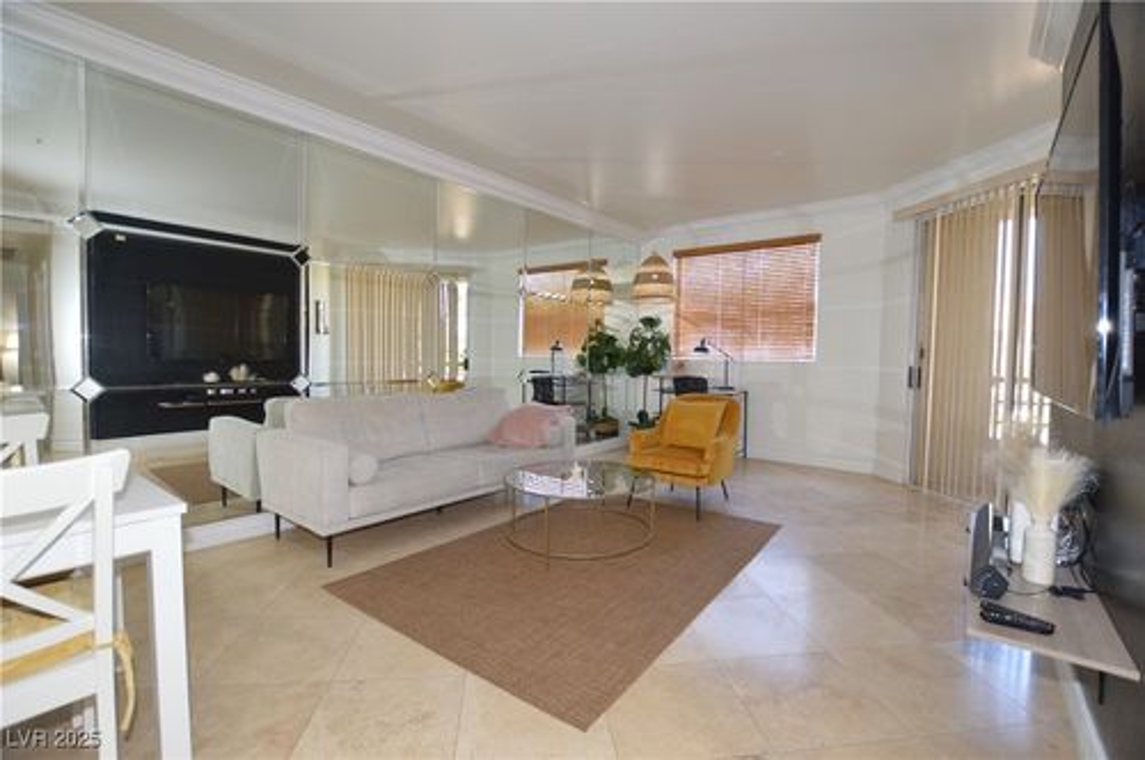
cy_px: 380
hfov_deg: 100.5
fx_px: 476
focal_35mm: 15
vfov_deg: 77.2
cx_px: 572
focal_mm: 10
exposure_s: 1/60
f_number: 4
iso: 450
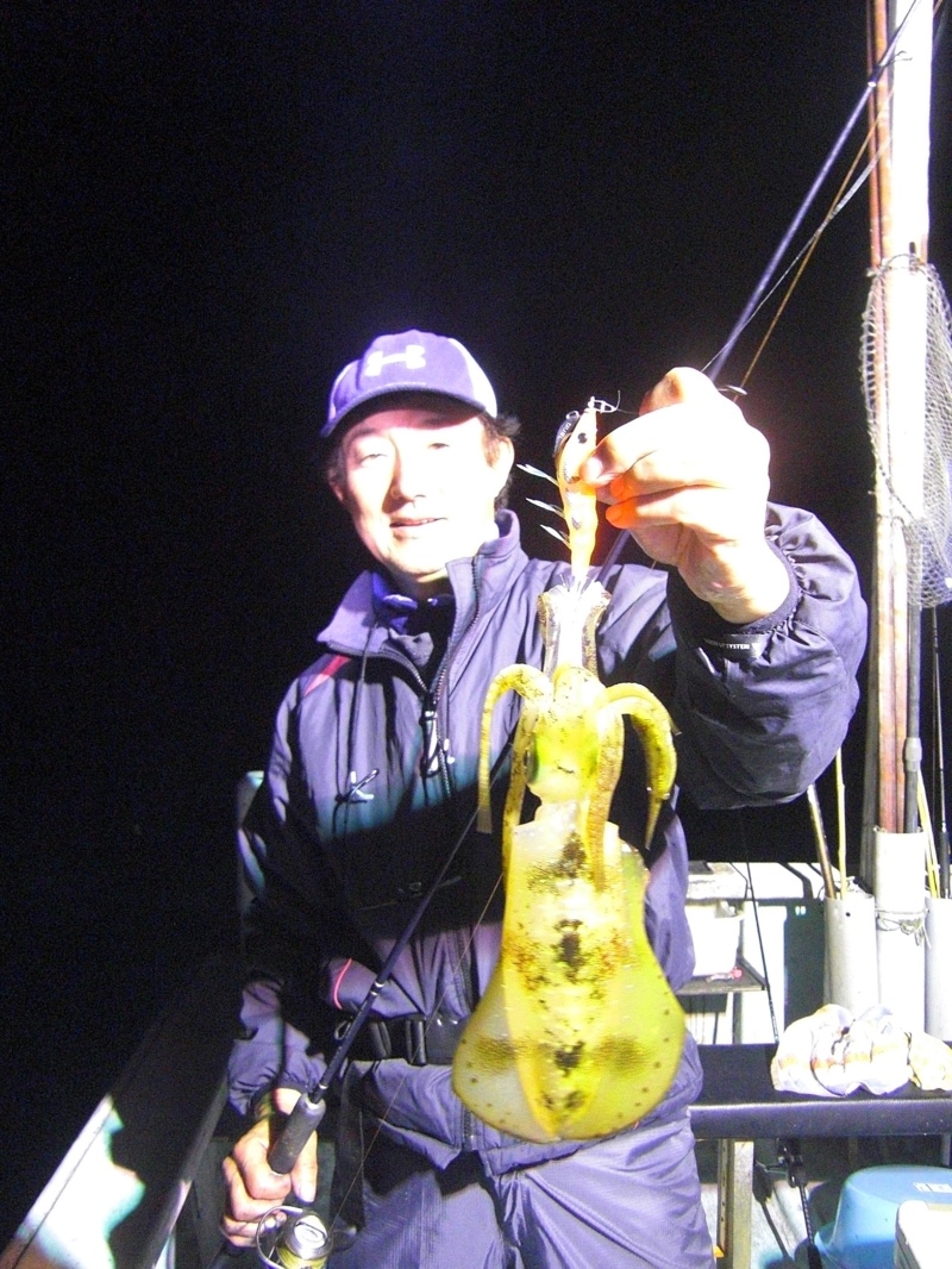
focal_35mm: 28
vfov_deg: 63.4
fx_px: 1026
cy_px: 634
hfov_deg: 49.8
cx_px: 476
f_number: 2.6
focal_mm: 4.9
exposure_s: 1/30
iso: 800
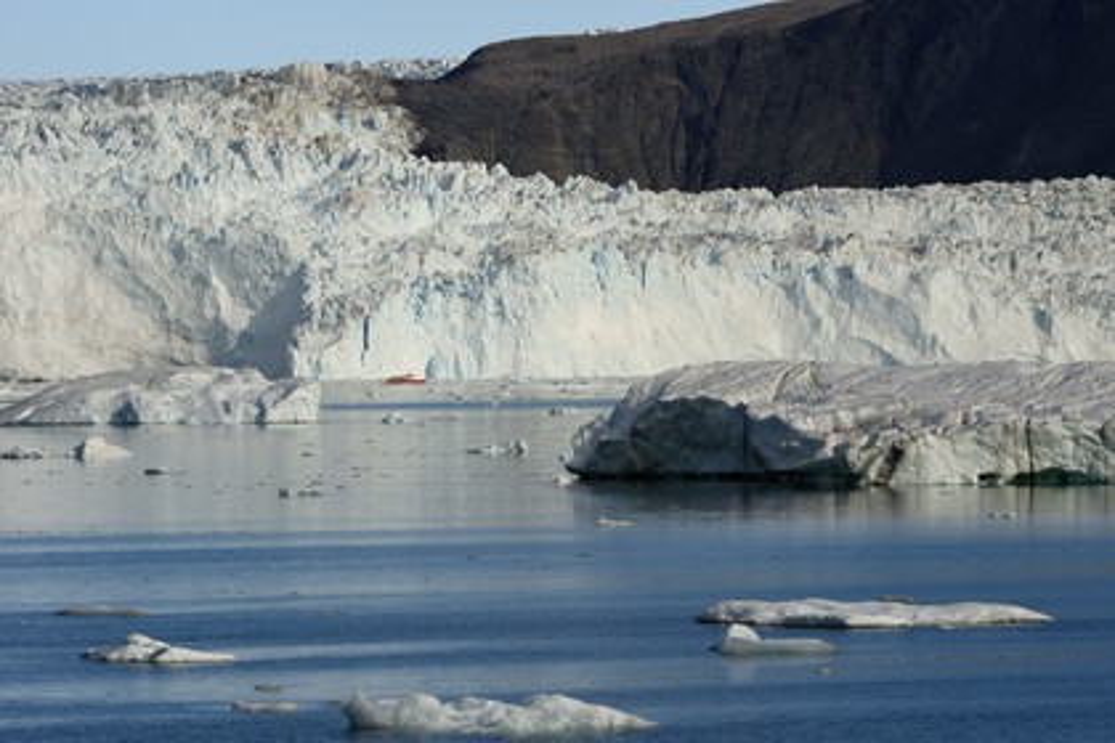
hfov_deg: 7.4
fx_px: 8672
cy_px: 372
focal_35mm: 280
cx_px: 558
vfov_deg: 4.9
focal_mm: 280
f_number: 16
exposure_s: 1/400
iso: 200
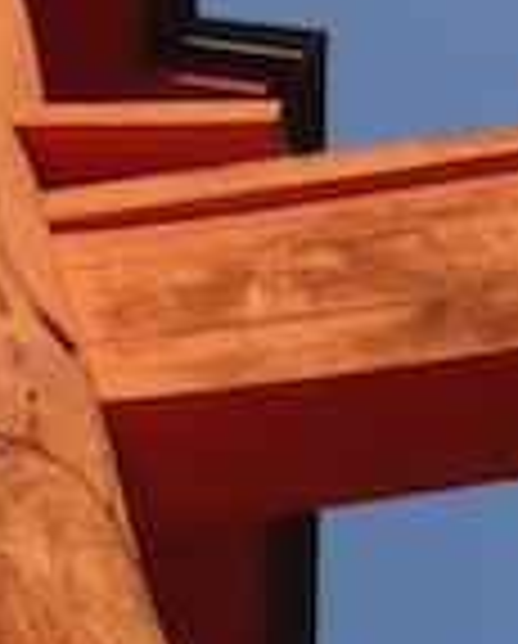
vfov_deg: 13.4
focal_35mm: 143
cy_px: 180
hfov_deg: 10.4
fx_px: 2732
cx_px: -270
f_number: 5.6
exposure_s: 1/400
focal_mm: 6.3
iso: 80
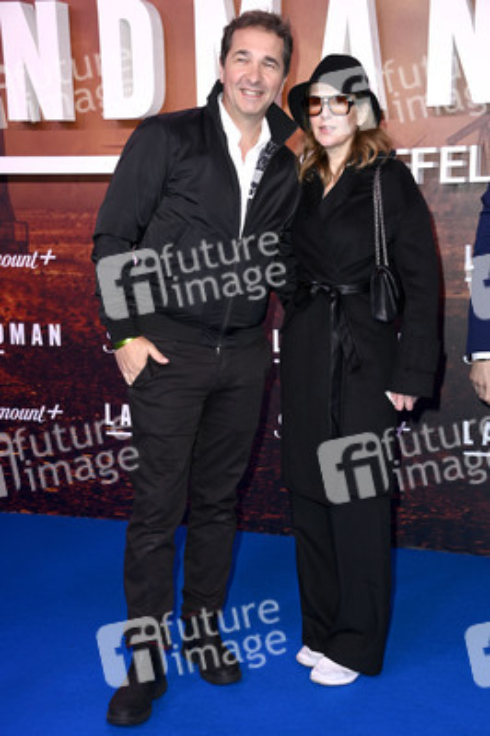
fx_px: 1186
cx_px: 245
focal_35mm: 58
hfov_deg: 23.3
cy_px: 368
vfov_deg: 34.5
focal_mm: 58
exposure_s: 1/200
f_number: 5.6
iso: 400
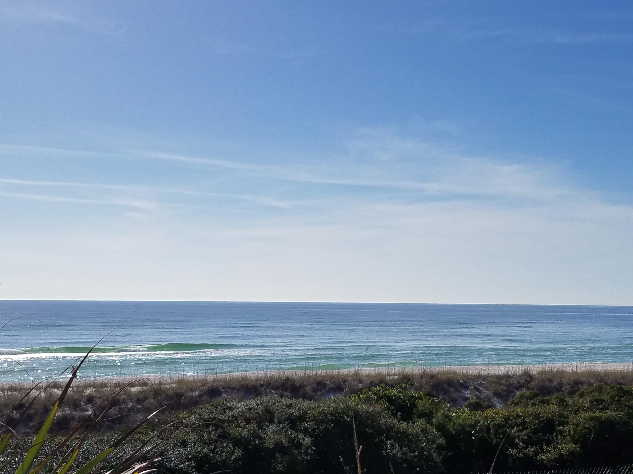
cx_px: 316
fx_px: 475
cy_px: 237
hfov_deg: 67.3
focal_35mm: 26
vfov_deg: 53.1
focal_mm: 4.2
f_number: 1.7
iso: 50
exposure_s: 1/11904
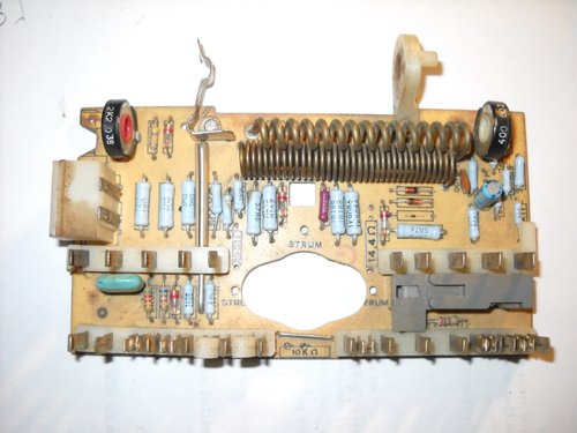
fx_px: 683
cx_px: 288
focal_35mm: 41
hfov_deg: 45.8
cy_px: 216
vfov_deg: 35.1
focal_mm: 6.72
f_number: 5.5
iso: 400
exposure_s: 1/30
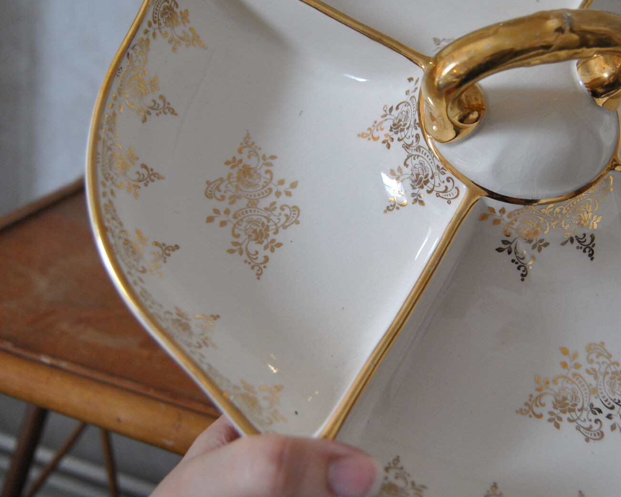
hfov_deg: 40.1
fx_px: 845
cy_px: 204
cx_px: 377
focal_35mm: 46
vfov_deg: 32.7
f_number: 3.5
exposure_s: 1/30
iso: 400
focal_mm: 22
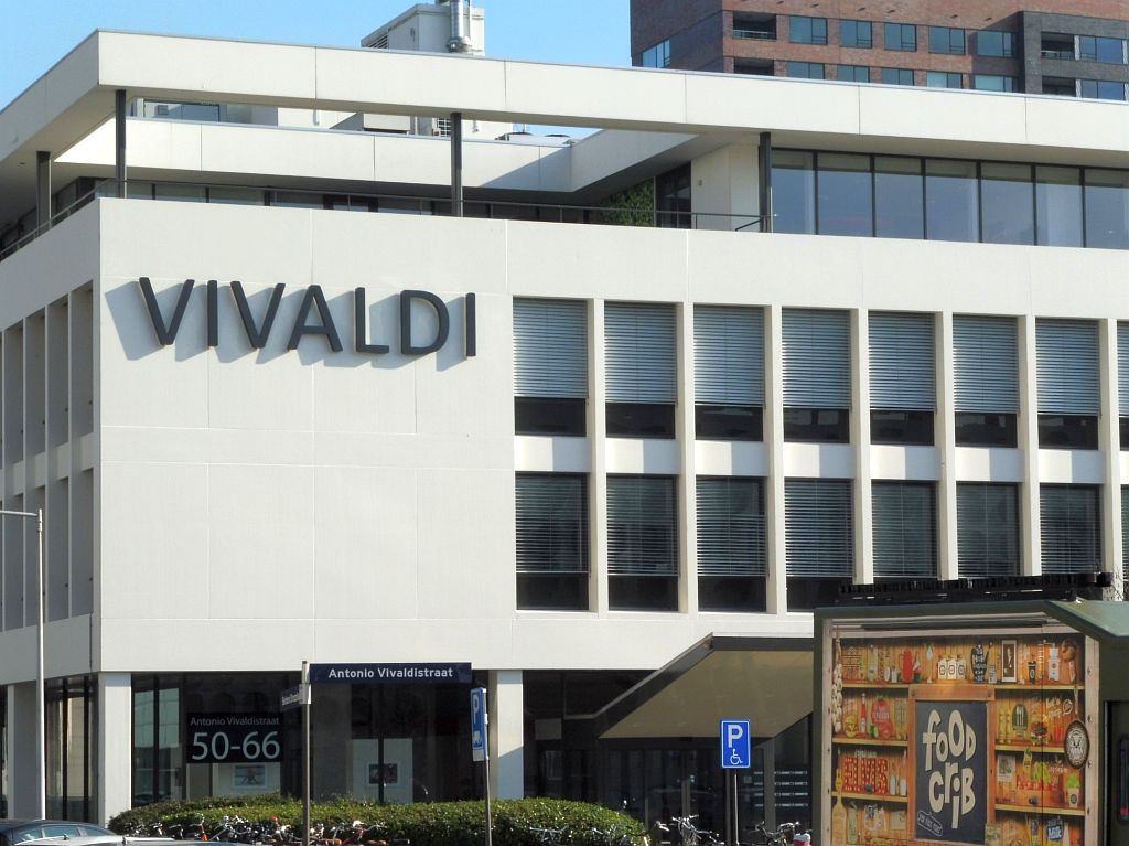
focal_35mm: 109
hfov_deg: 18.1
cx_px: 564
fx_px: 3553
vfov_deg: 13.6
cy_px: 423
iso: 100
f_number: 7.1
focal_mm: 19.4
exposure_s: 1/320
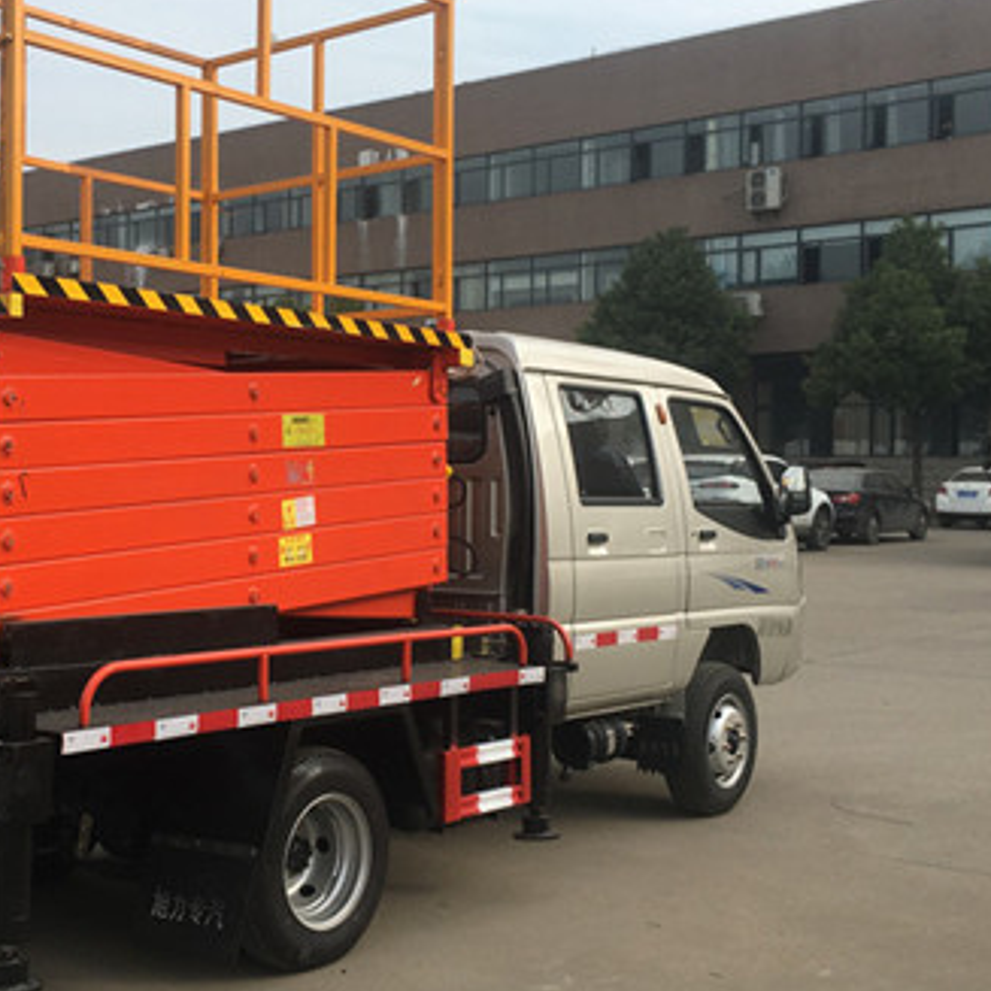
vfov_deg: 36.0
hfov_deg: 35.3
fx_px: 1522
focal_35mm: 47
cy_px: 467
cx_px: 261
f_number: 2.2
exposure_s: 1/1068
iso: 25
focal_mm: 4.15
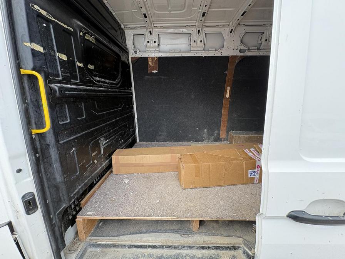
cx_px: 172
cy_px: 130
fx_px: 140
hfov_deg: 102.1
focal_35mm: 14
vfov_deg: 85.7
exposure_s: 1/149
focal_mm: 2.22
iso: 64
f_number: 2.2
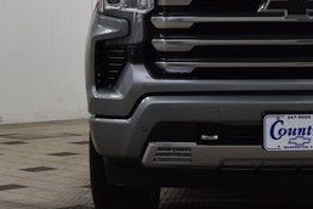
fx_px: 1165
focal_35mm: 134
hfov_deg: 15.1
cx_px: 298
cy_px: 19
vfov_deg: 10.2
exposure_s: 1/60
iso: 1400
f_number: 8
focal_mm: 36
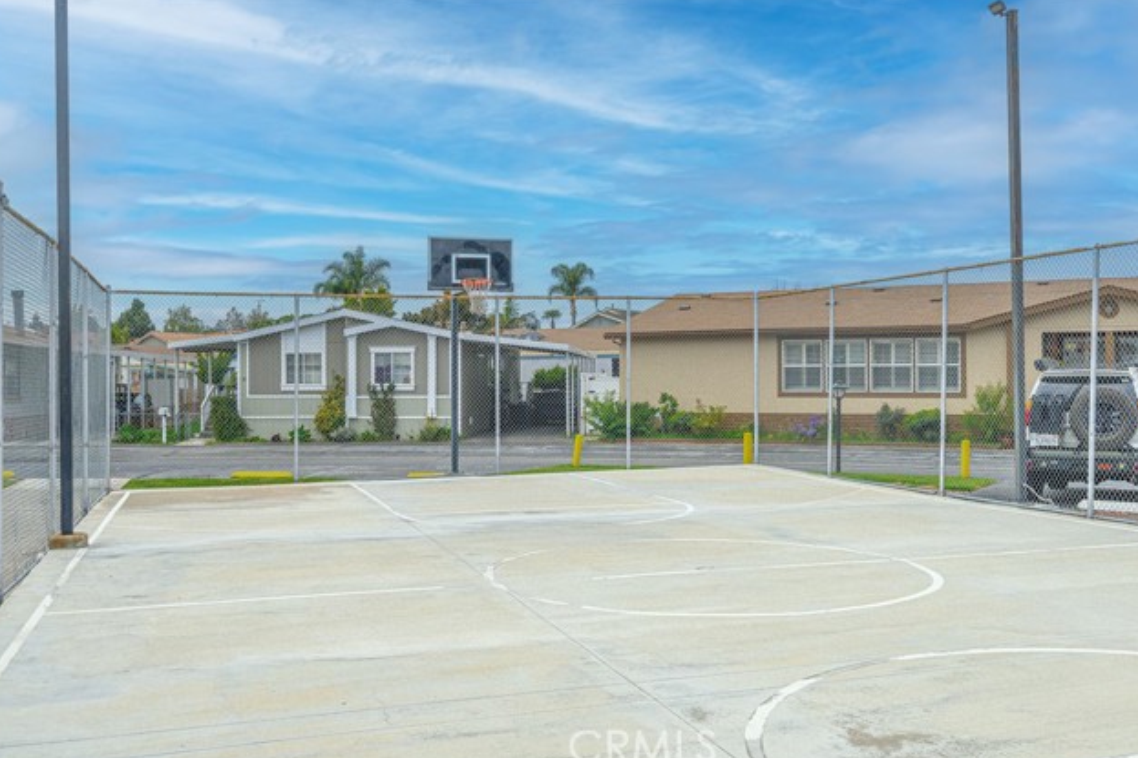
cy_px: 383
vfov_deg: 35.9
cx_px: 568
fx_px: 1169
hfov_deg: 51.9
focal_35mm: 37
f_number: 8
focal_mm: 24
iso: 320
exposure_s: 1/1250
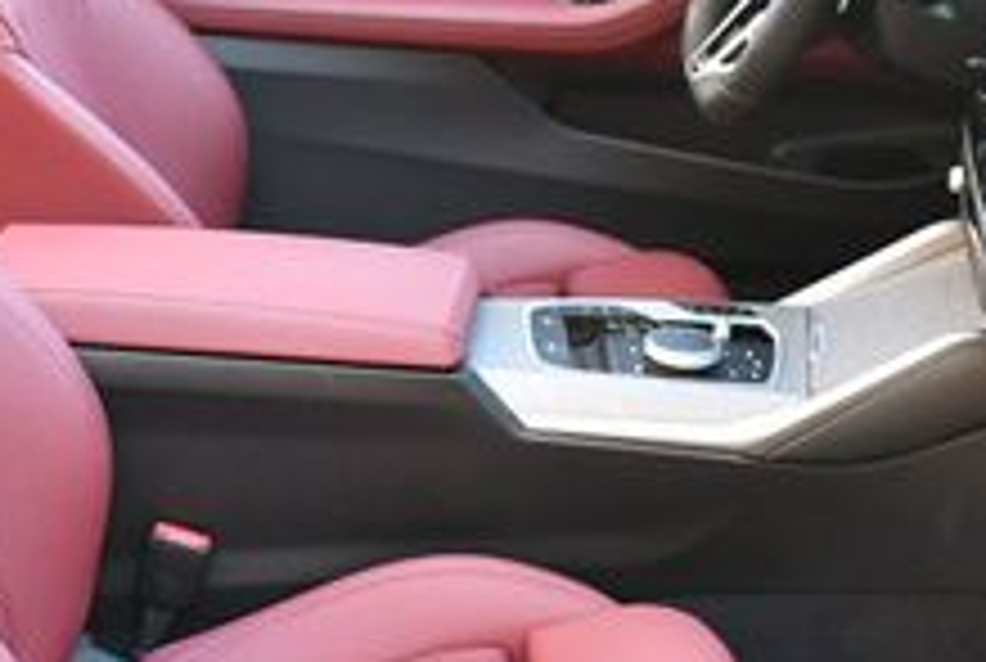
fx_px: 2882
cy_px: 369
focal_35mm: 105
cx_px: 333
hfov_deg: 19.4
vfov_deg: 13.1
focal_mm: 18
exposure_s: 1/200
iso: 800
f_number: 3.5
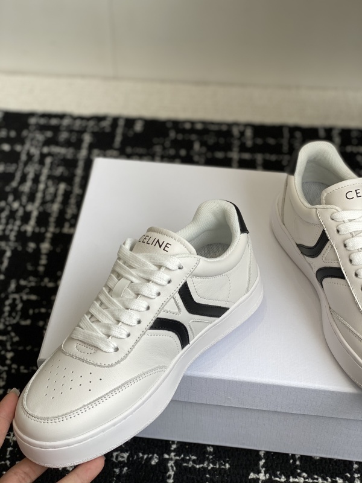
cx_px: 181
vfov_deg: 36.8
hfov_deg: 28.0
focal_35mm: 52
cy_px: 242
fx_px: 725
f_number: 2
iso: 20
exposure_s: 1/318
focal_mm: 6
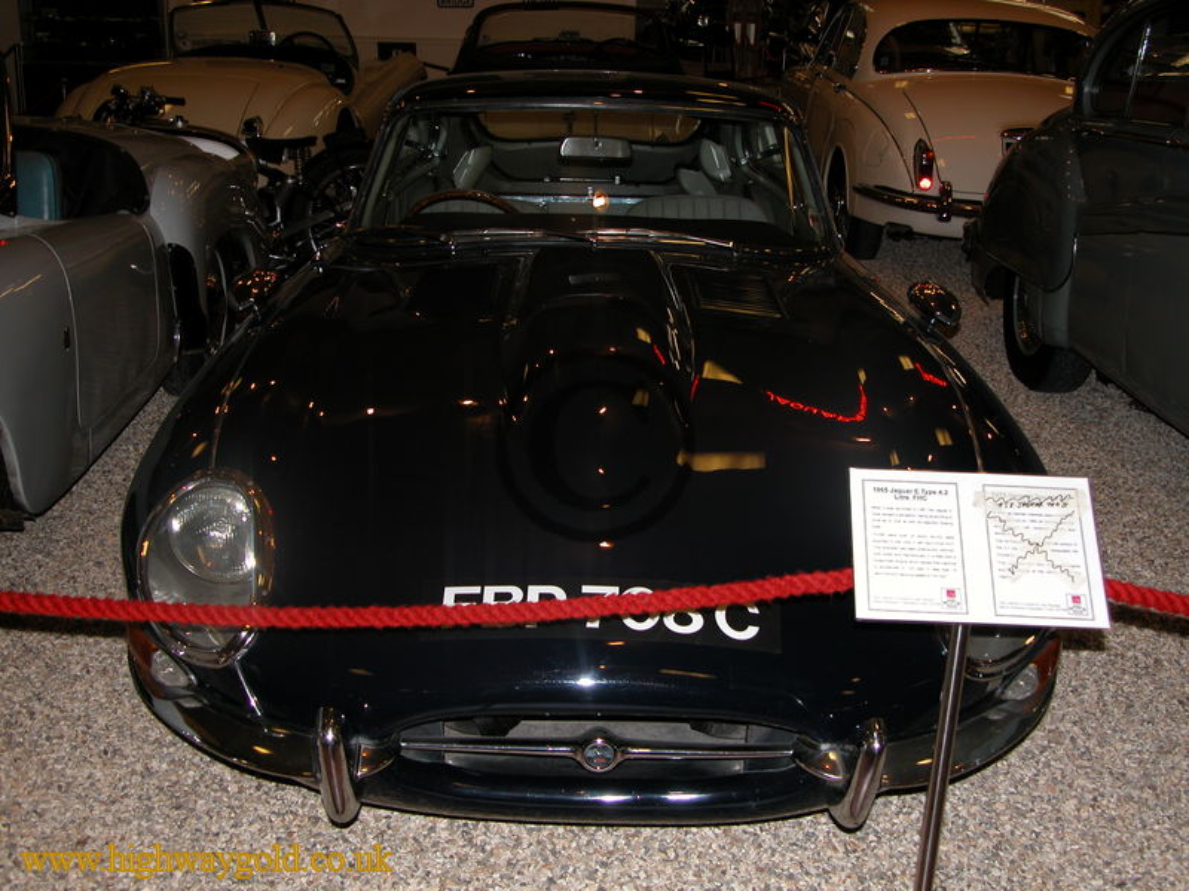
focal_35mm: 46
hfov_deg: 41.2
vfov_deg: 31.5
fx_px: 1580
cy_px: 446
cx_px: 594
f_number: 3
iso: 100
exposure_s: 1/60
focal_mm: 11.6
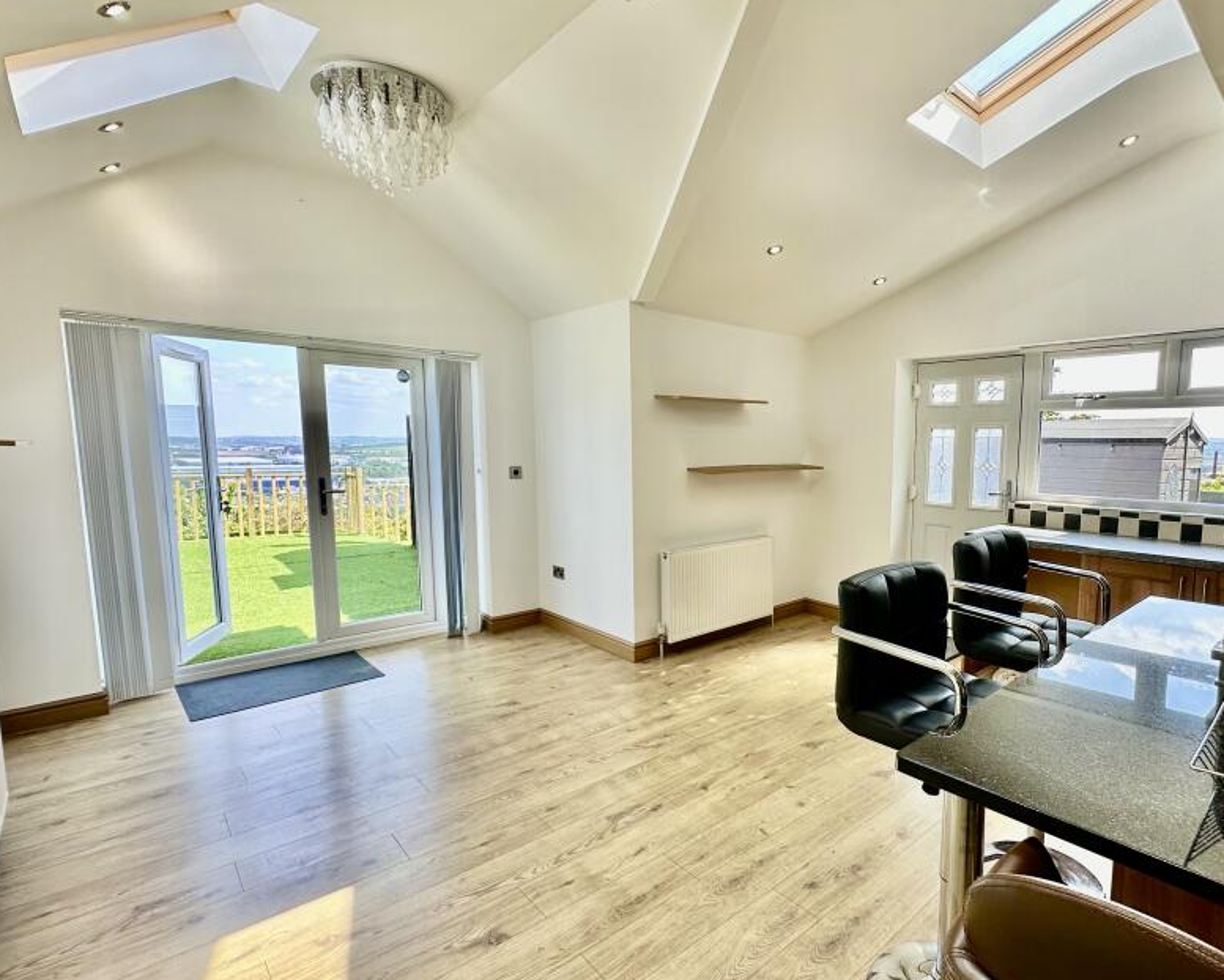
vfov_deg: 73.8
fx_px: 652
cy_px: 514
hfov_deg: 85.0
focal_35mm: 18
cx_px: 748
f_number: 2.2
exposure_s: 1/209
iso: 40
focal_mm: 2.22
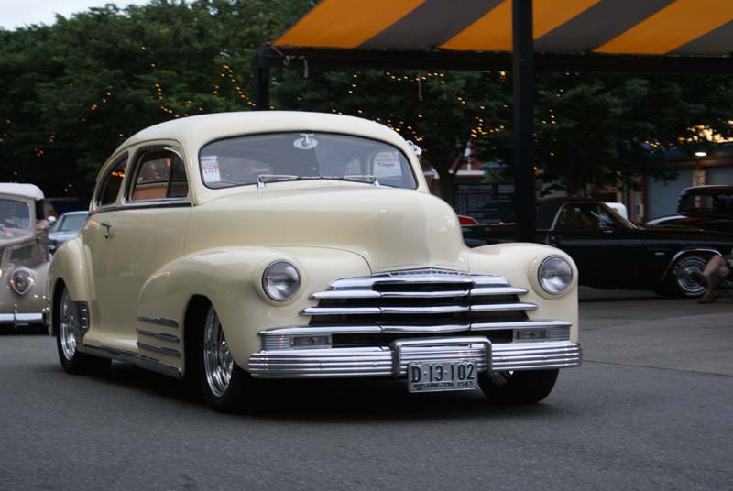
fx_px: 2141
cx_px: 366
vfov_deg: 13.1
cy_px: 246
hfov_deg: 19.4
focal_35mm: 105
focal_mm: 70
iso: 400
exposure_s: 1/40
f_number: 5.6
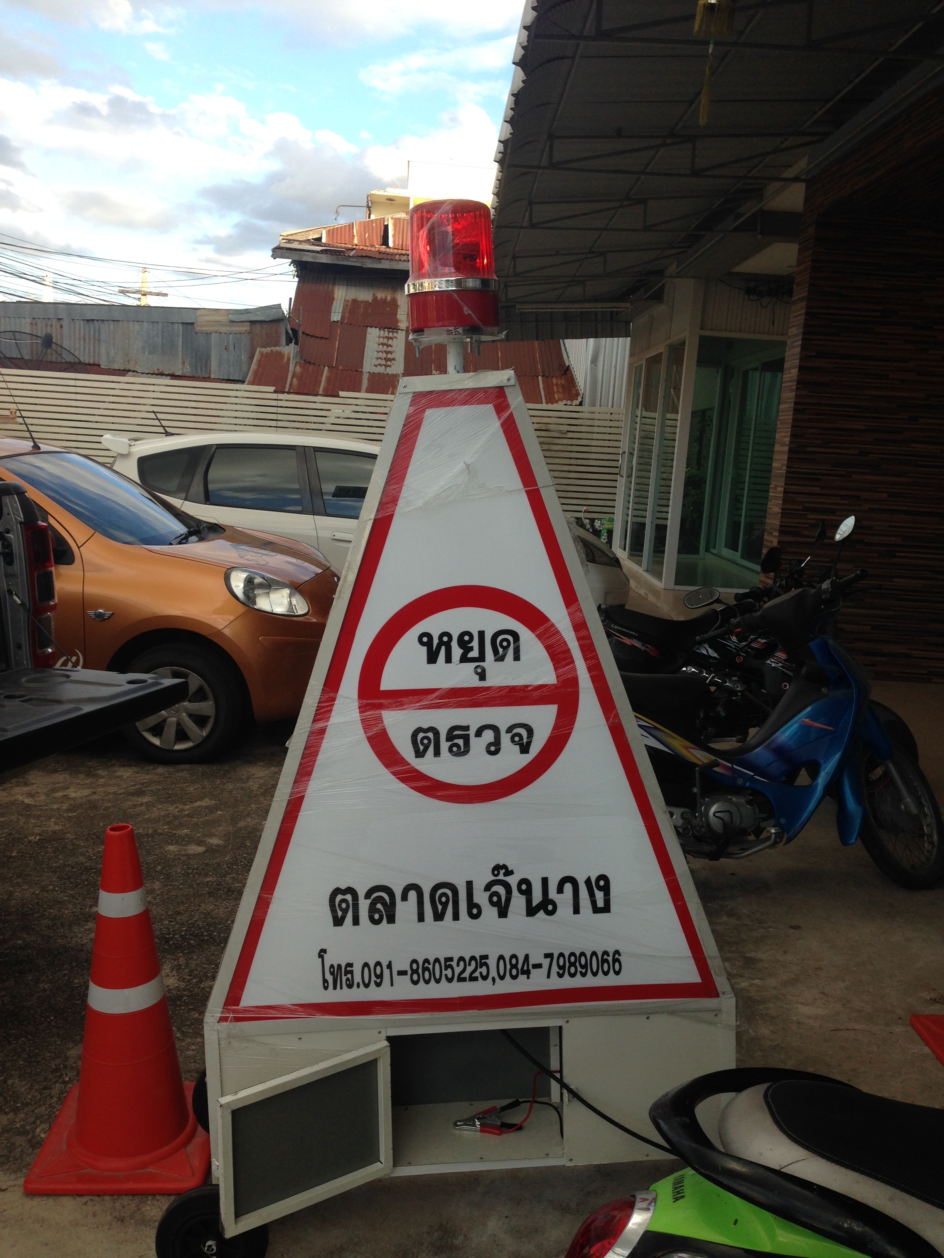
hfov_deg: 42.9
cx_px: 472
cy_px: 629
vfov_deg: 55.4
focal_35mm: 33
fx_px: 1200
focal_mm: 4.12
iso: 50
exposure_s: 1/441
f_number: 2.4
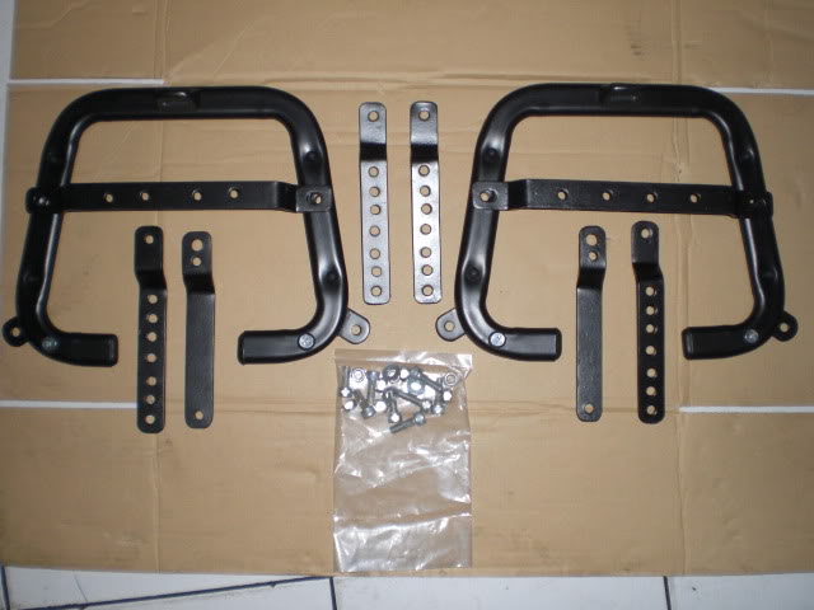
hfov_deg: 49.0
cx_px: 407
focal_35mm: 38
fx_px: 894
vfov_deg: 37.7
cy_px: 305
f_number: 3.1
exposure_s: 1/60
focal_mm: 6.3
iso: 200
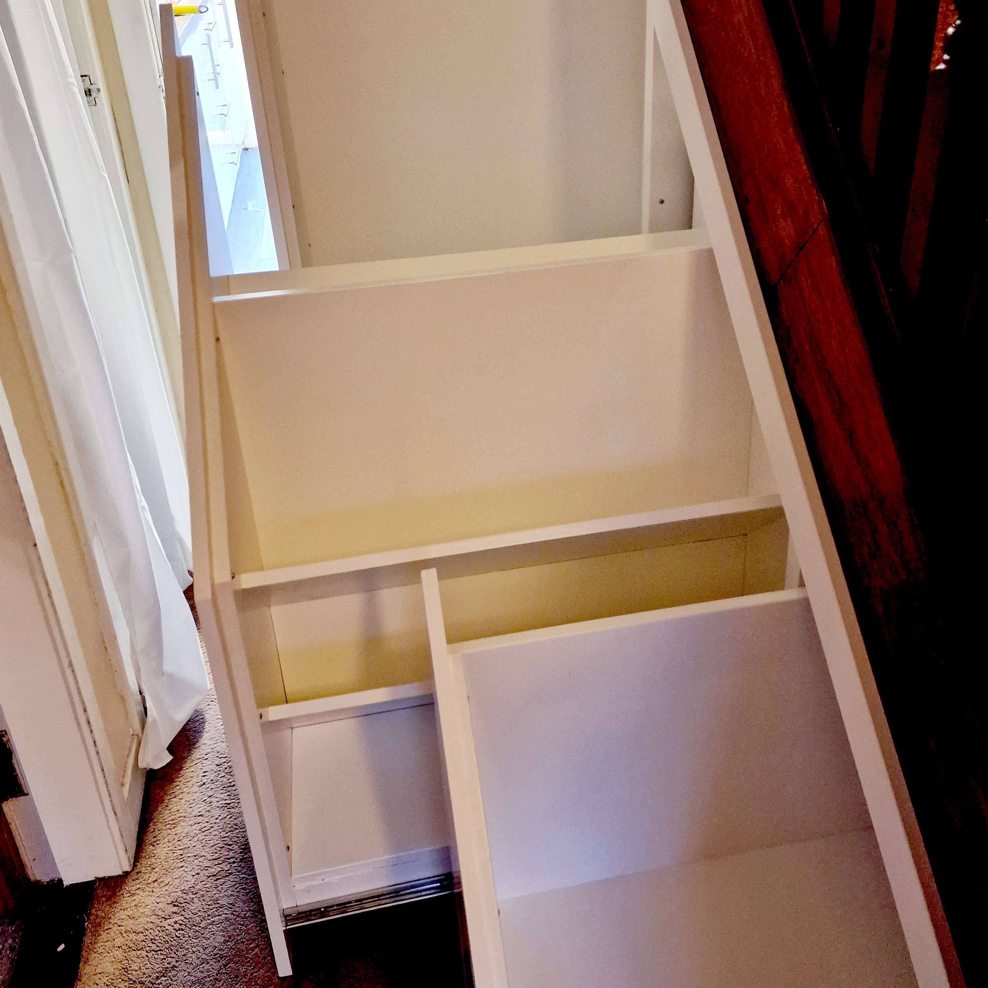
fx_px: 1033
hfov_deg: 51.1
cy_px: 372
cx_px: 514
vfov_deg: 50.6
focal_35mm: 32
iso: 640
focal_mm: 6.4
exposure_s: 1/50
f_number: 1.8
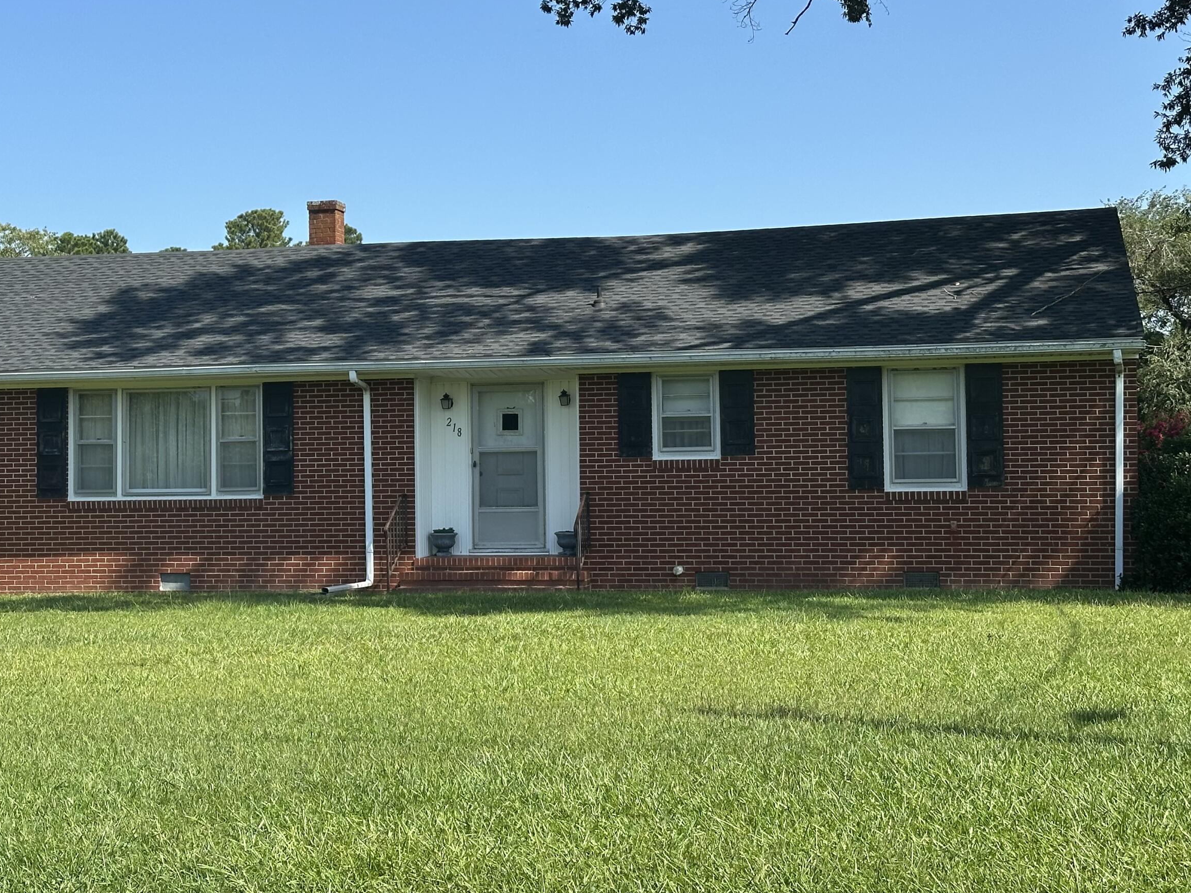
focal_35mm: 62
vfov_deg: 23.6
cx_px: 451
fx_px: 2133
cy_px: 384
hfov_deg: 31.1
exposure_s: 1/2732
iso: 64
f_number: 1.78
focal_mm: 6.86
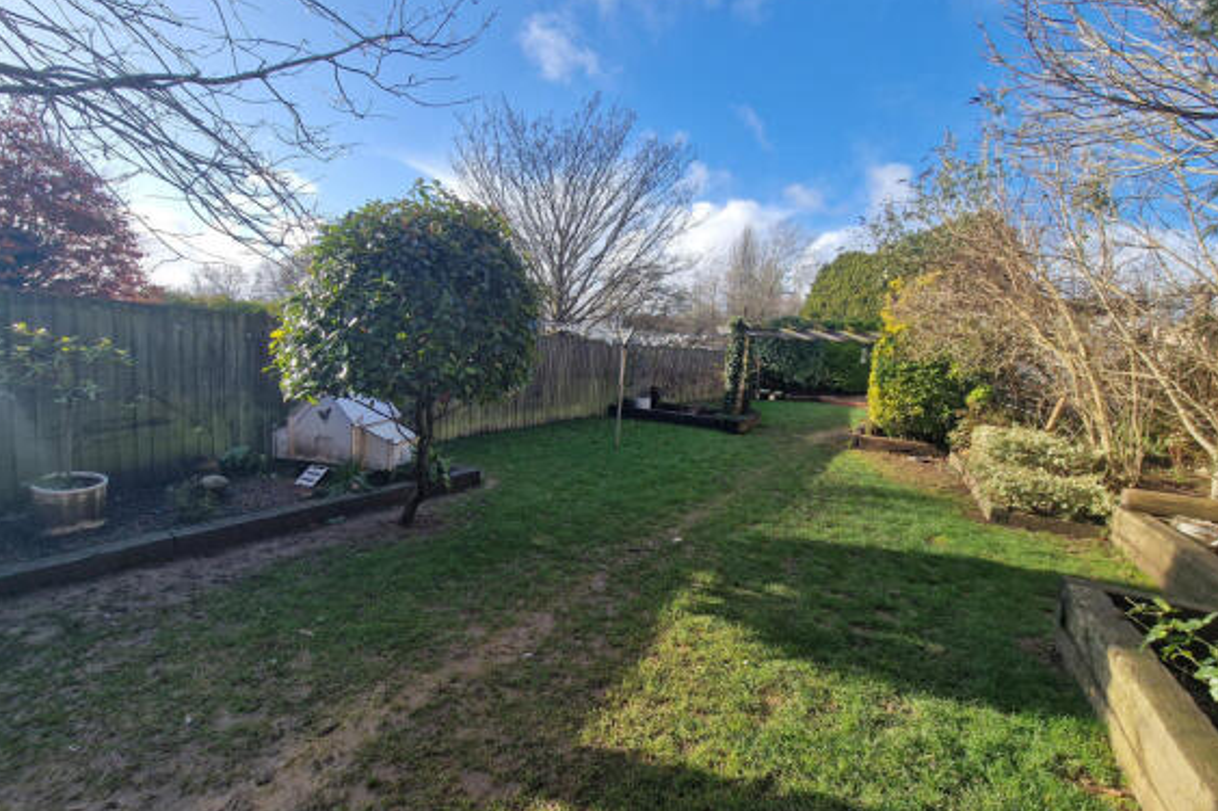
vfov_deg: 81.2
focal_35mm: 14
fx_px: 474
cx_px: 613
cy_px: 408
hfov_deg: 104.3
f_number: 2.2
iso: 50
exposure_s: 1/1004
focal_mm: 2.2
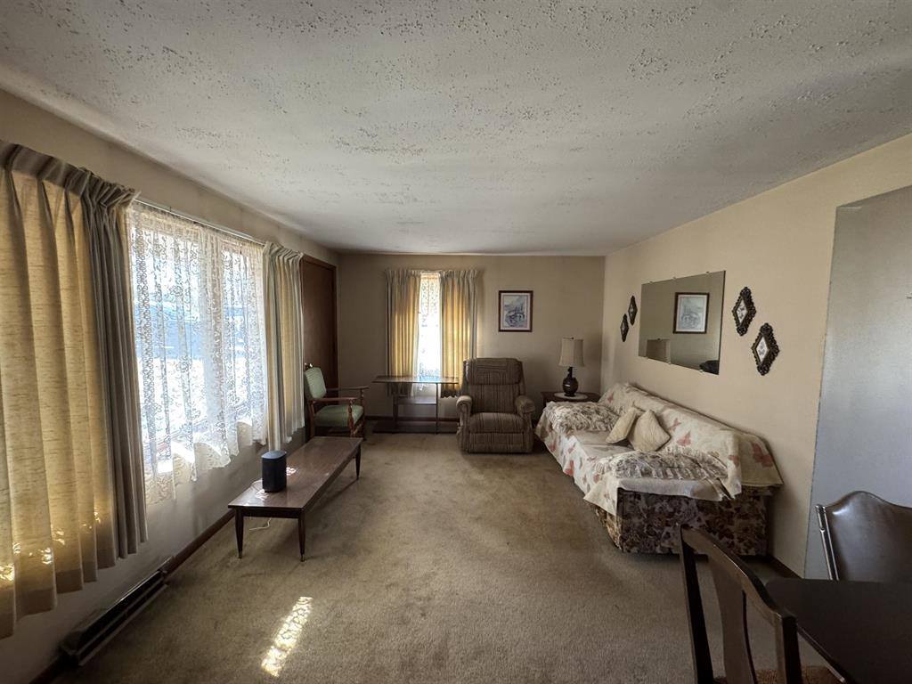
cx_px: 456
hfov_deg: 102.1
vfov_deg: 85.7
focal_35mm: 14
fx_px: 369
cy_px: 342
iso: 400
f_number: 2.2
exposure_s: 1/60
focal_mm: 2.22
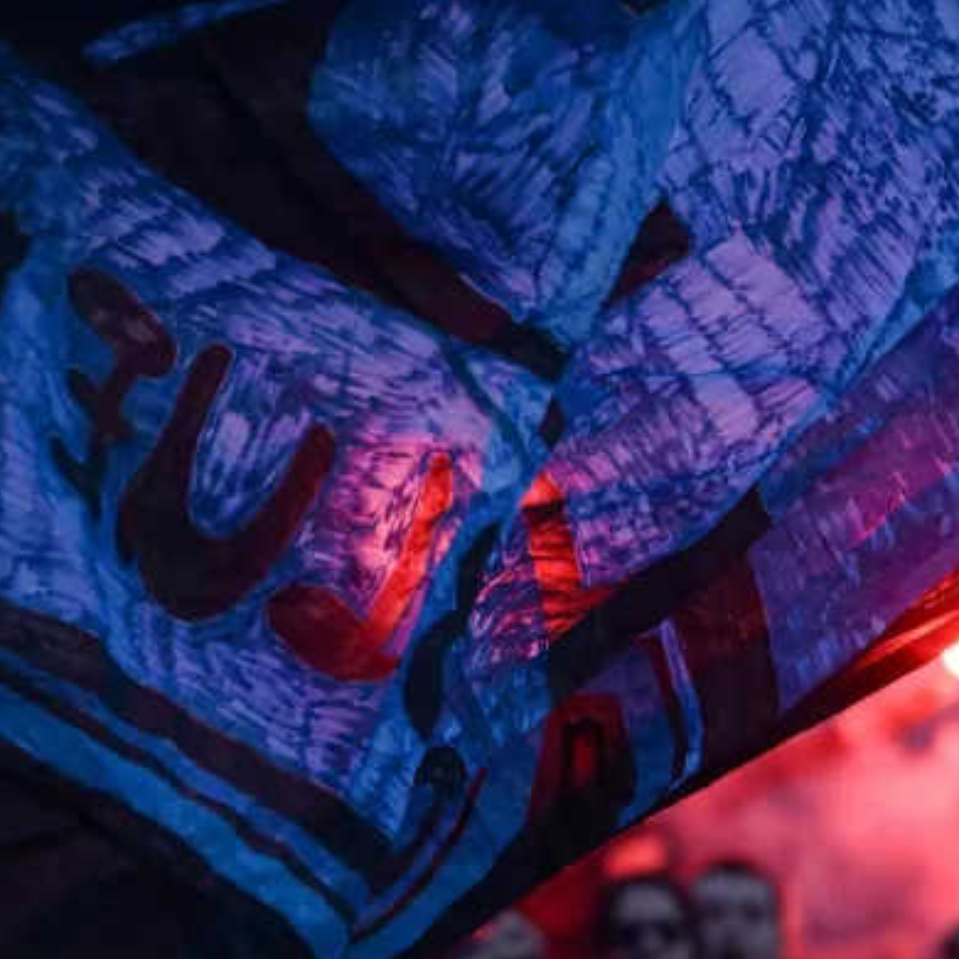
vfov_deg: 1.8
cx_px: 502
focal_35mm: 995
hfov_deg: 1.8
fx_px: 31187
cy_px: 604
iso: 3200
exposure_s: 1/6400
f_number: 2.8
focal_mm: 400
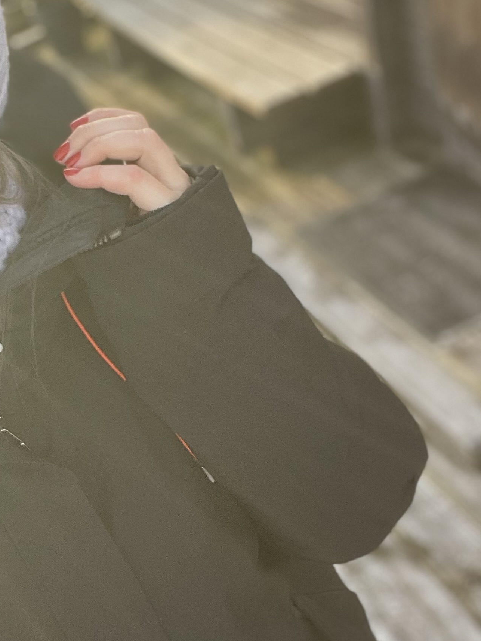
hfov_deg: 26.4
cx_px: 75
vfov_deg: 35.5
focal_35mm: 54
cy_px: 358
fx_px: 1000
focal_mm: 2.71
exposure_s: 1/176
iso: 25
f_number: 2.2
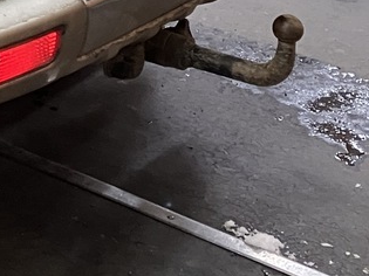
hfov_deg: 13.5
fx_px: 1364
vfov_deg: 10.6
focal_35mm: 128
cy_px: -288
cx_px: -342
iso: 200
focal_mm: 3.99
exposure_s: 1/60
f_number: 1.8
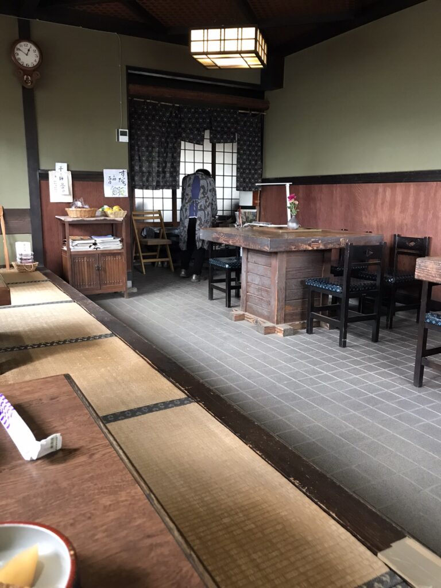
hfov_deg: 49.7
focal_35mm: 28
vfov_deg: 63.4
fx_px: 476
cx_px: 220
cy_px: 294
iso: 80
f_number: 1.8
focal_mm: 3.99
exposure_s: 1/15
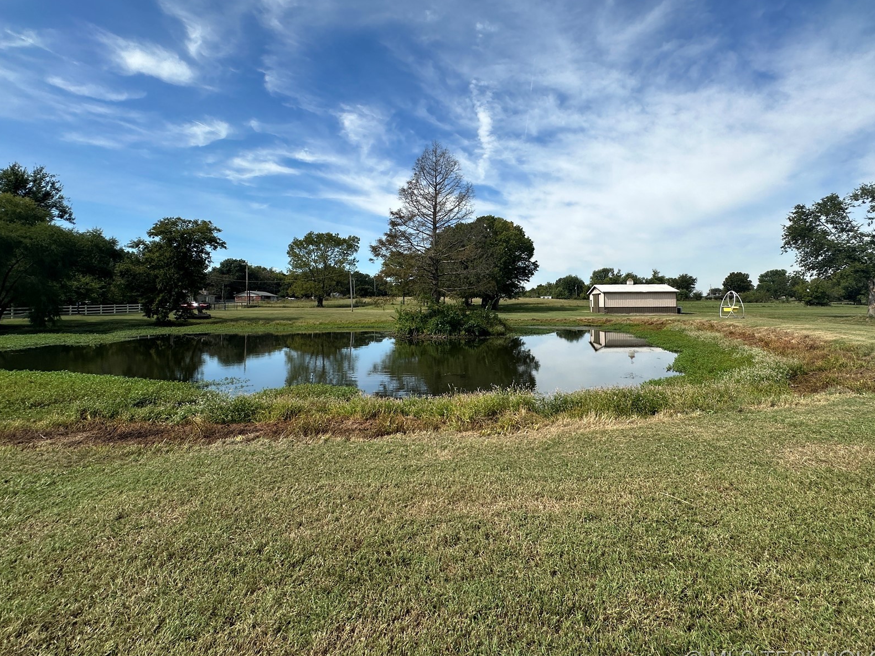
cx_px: 494
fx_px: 430
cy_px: 285
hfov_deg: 90.5
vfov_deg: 74.4
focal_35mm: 17
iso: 50
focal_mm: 2.22
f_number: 2.2
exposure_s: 1/2451
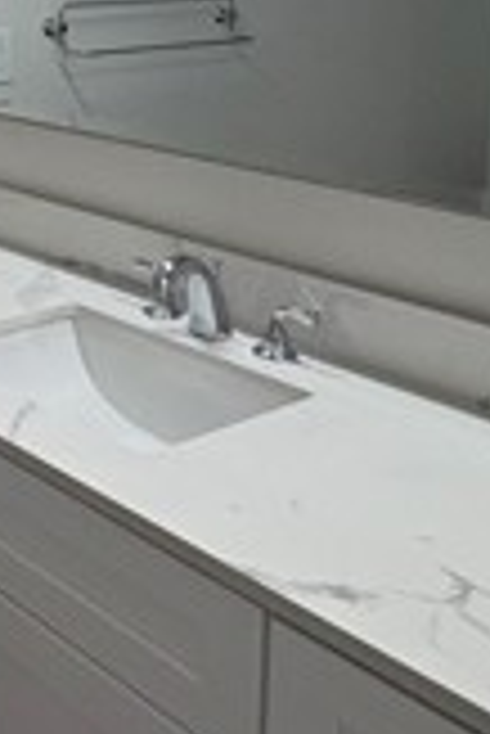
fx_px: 1161
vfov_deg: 33.1
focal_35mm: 57
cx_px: -135
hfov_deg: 21.7
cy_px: 68
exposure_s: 1/120
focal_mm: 2.22
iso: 125
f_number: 2.2
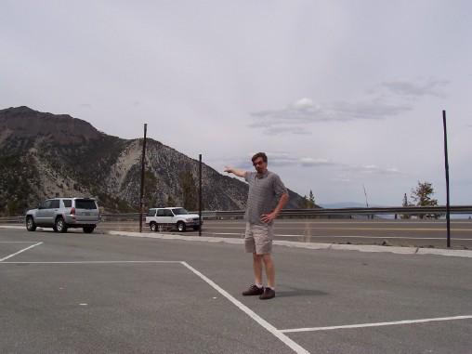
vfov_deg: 38.7
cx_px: 236
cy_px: 177
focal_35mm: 37
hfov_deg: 50.1
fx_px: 505
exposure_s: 1/1000
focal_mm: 5.6
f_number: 5.6
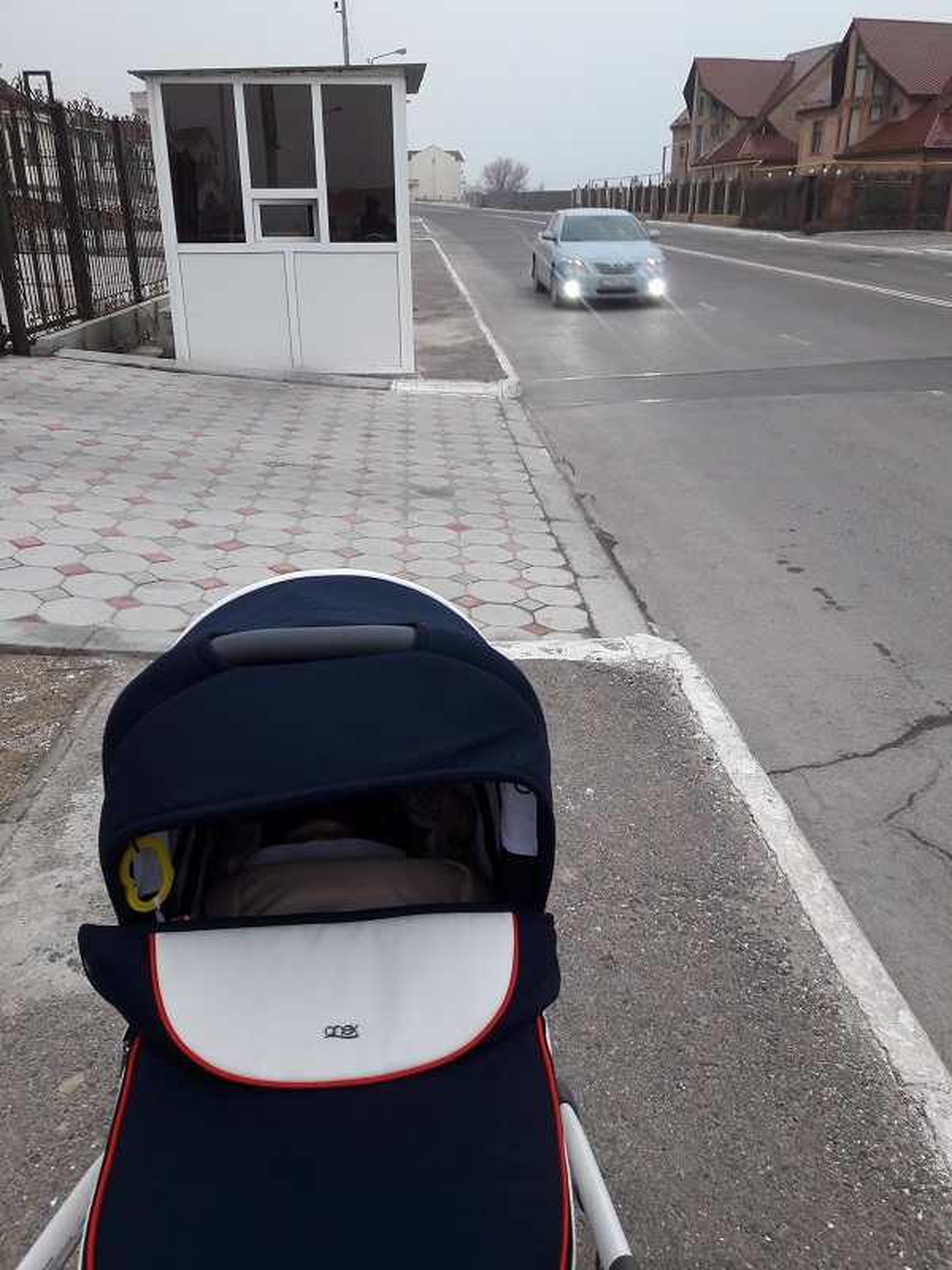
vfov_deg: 63.4
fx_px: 1027
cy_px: 635
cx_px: 476
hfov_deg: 49.7
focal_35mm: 28
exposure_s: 1/33
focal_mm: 3.7
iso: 50
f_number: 1.9
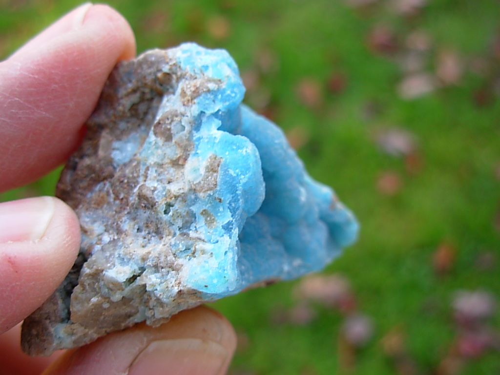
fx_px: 549
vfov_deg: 37.7
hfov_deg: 49.0
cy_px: 188
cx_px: 250
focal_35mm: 38
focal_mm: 6.3
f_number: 2.9
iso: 50
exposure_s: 1/35.9
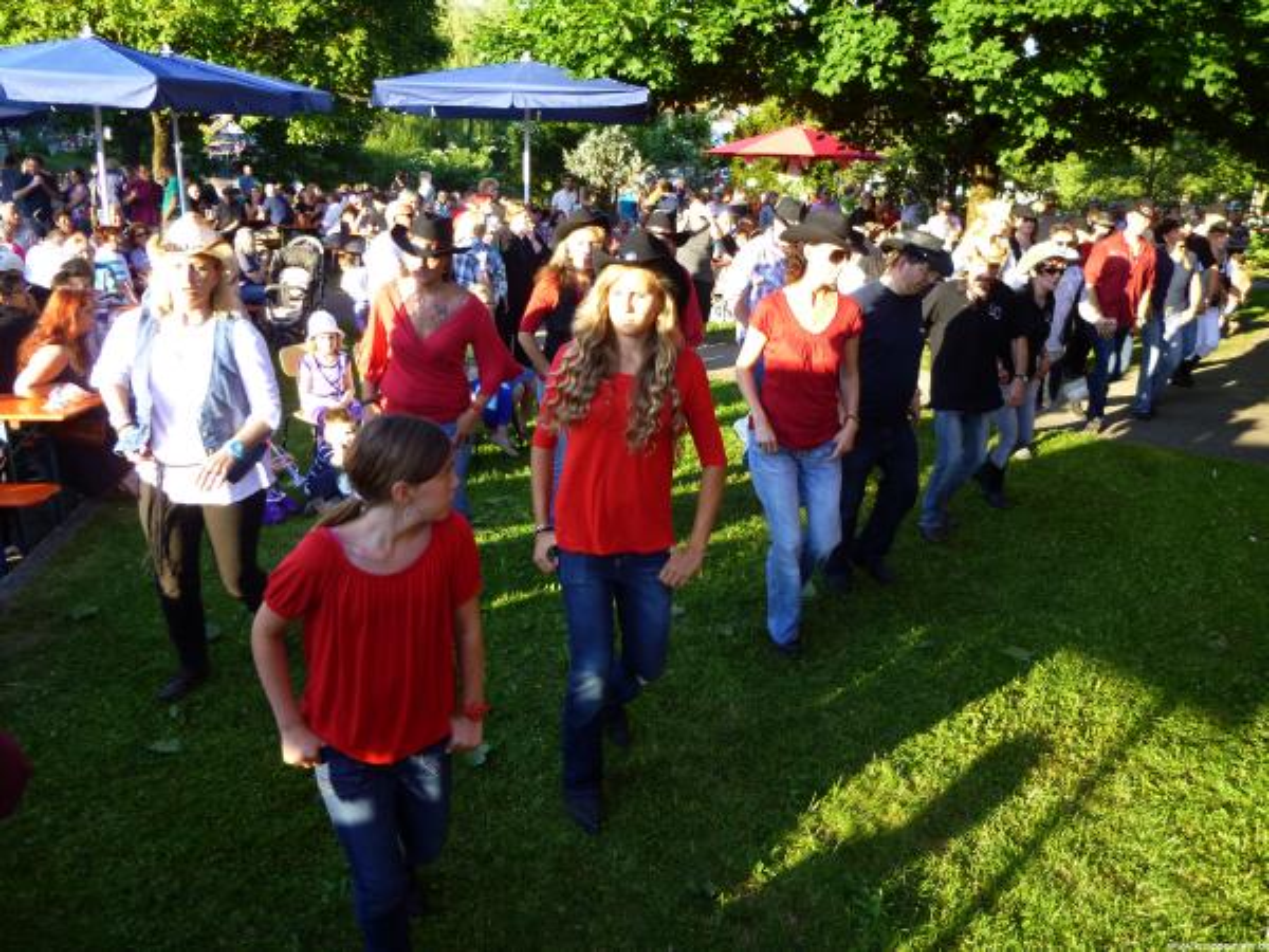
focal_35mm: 25
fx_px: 916
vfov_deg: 54.9
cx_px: 634
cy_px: 476
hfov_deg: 69.4
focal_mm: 4.5
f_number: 3.1
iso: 100
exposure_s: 1/100
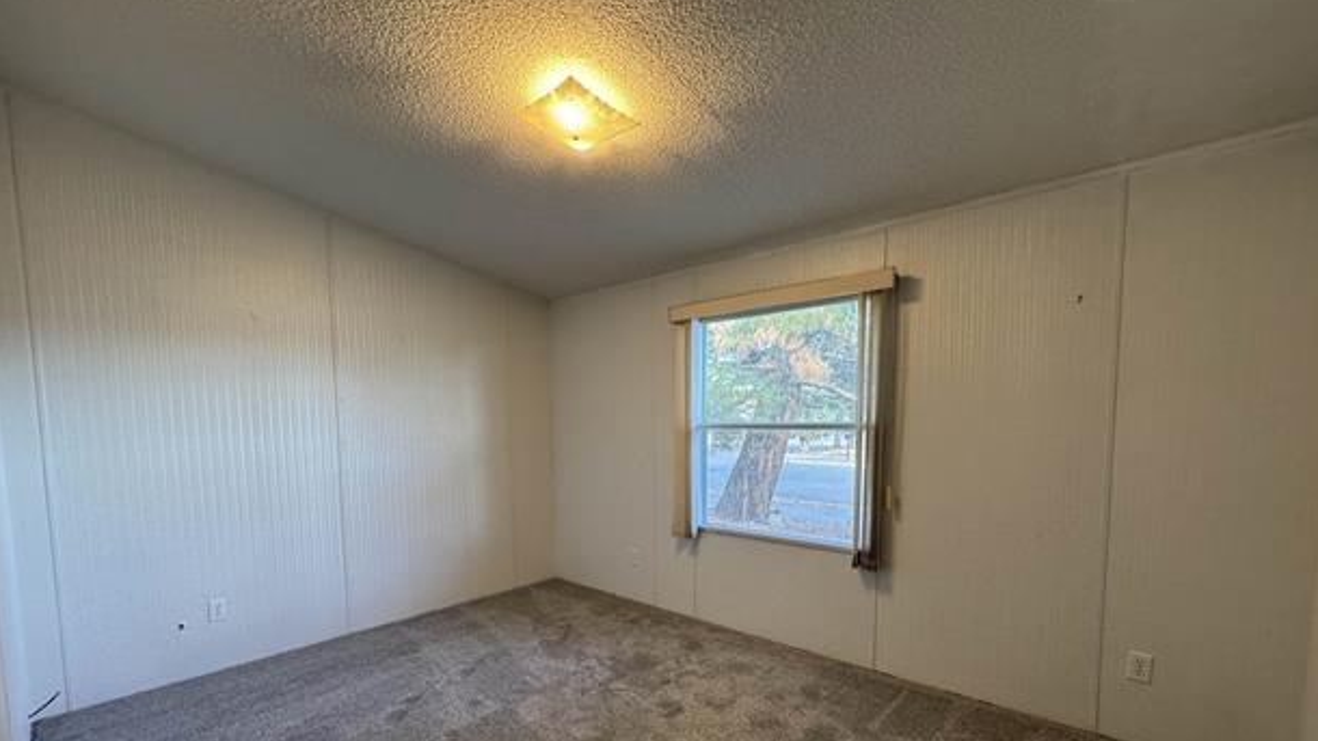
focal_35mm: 16
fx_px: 559
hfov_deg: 99.4
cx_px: 650
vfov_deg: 65.9
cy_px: 469
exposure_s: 1/60
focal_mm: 2.22
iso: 320
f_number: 2.2
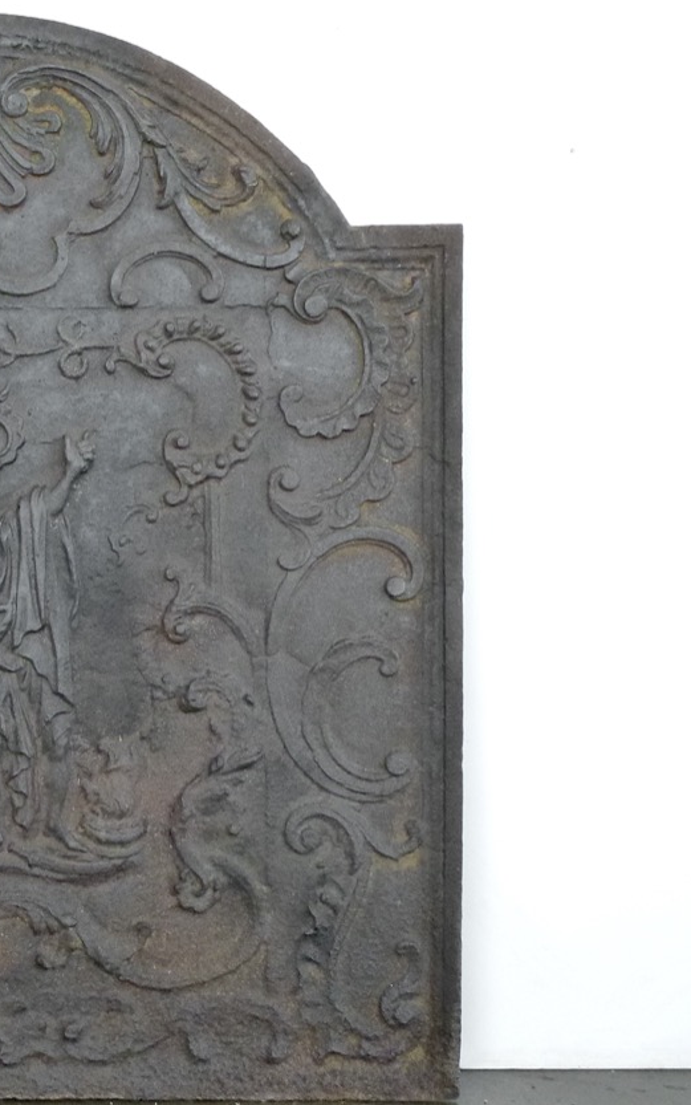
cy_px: 537
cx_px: -48
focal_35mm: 58
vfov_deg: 35.1
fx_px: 1747
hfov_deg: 21.4
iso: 320
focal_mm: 6.8
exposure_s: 1/80
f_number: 3.8
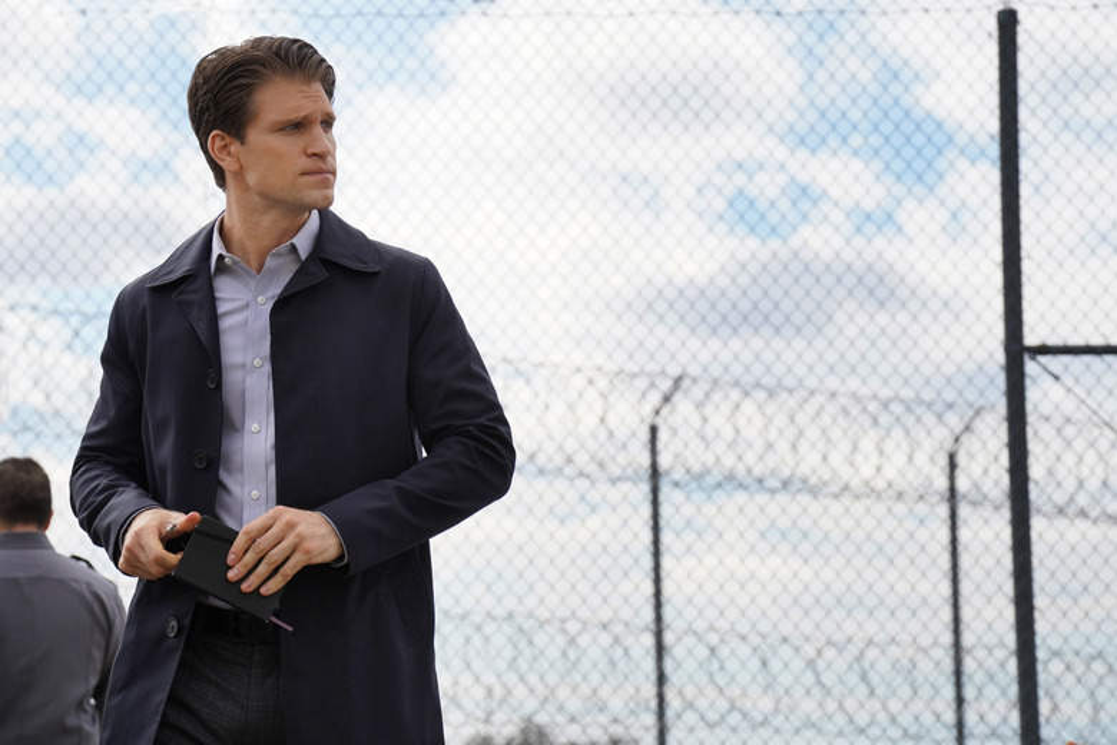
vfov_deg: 11.4
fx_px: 3723
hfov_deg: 17.1
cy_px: 372
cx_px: 558
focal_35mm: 120
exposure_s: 1/1250
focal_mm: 120
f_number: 7.1
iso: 400
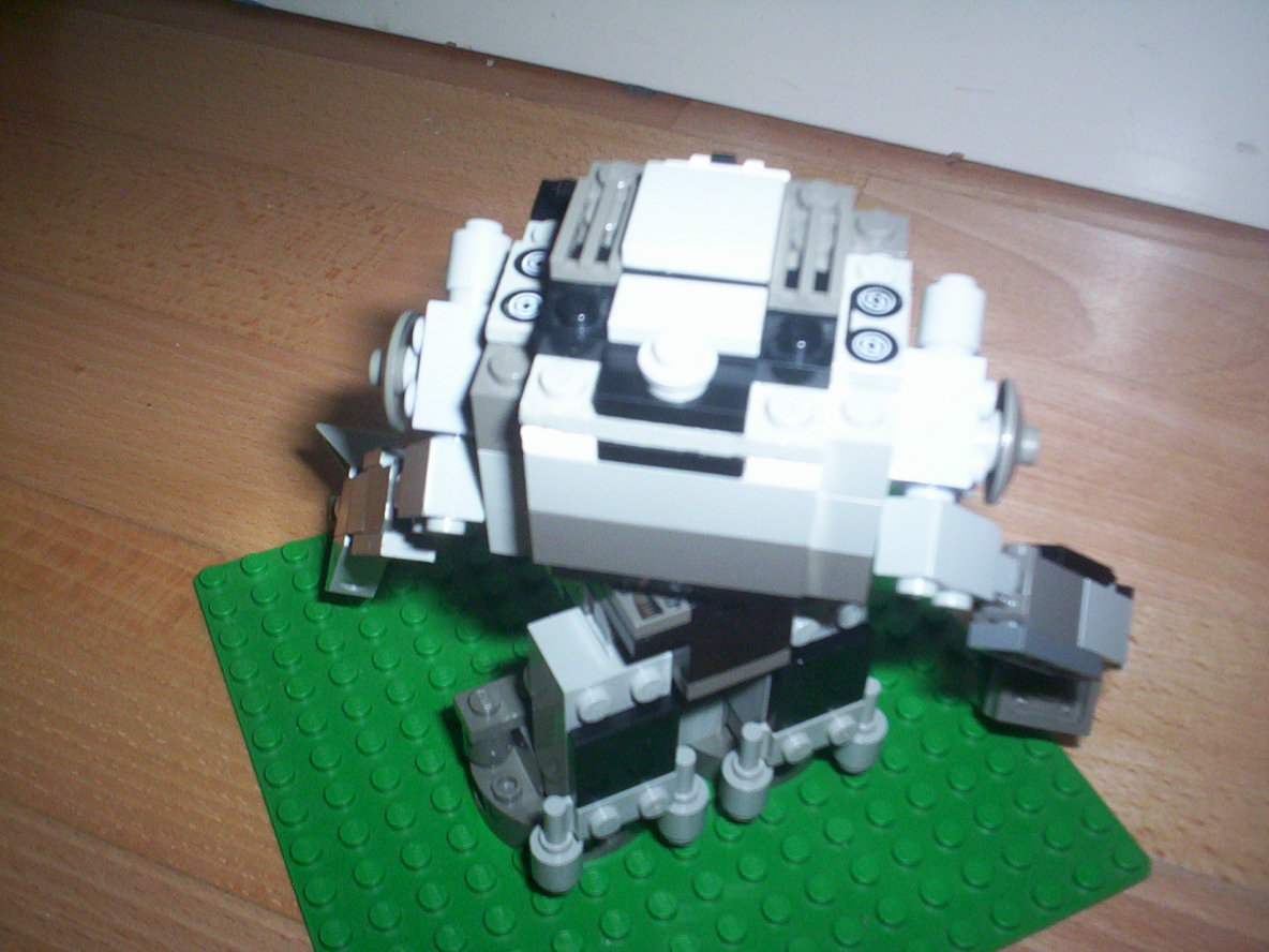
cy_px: 476
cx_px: 634
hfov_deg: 49.0
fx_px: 1393
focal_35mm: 38
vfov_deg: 37.7
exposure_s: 1/60
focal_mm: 4.99
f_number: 4.5
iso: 140
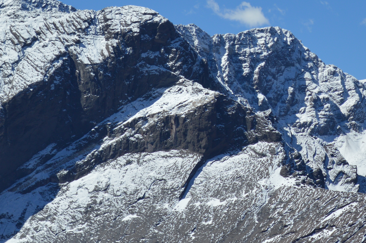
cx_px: 427
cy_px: -28
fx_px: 2095
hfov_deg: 9.9
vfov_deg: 6.6
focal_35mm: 206
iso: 100
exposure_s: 1/400
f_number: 10
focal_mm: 55
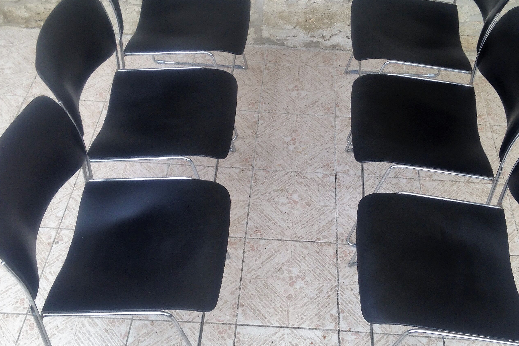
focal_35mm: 44
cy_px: 156
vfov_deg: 30.5
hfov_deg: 44.4
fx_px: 634
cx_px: 288
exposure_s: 1/136
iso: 50
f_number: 2.4
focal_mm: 4.12
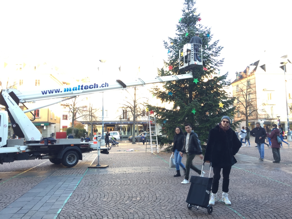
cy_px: 110
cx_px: 146
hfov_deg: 61.7
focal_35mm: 29
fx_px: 245
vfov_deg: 48.2
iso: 32
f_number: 2.2
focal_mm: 4.15
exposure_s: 1/50
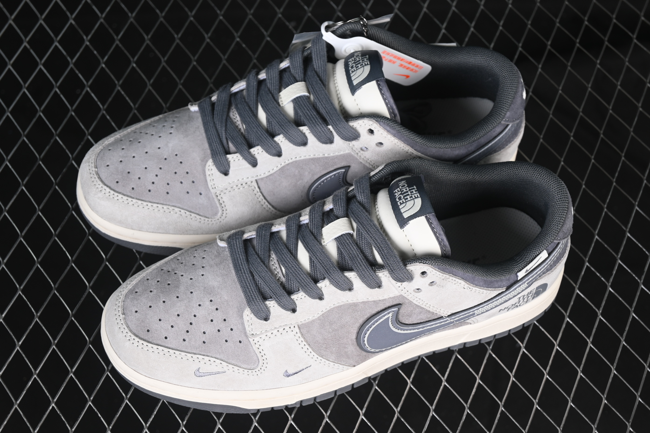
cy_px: 216
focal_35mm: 75
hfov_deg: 27.0
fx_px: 1354
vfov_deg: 18.2
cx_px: 325
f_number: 7.1
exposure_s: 1/60
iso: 160
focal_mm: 50
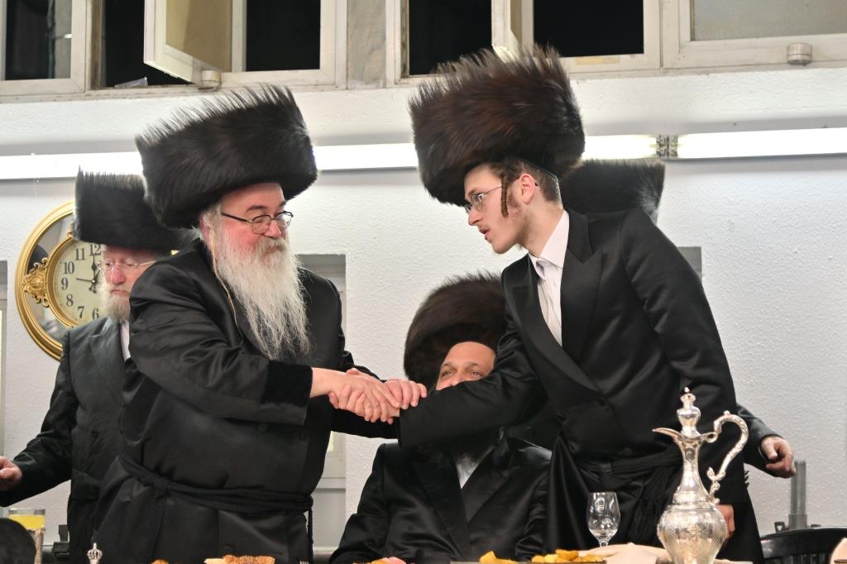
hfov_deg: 18.3
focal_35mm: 112
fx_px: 2634
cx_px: 424
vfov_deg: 12.2
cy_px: 282
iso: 640
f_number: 4
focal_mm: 75
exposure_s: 1/400
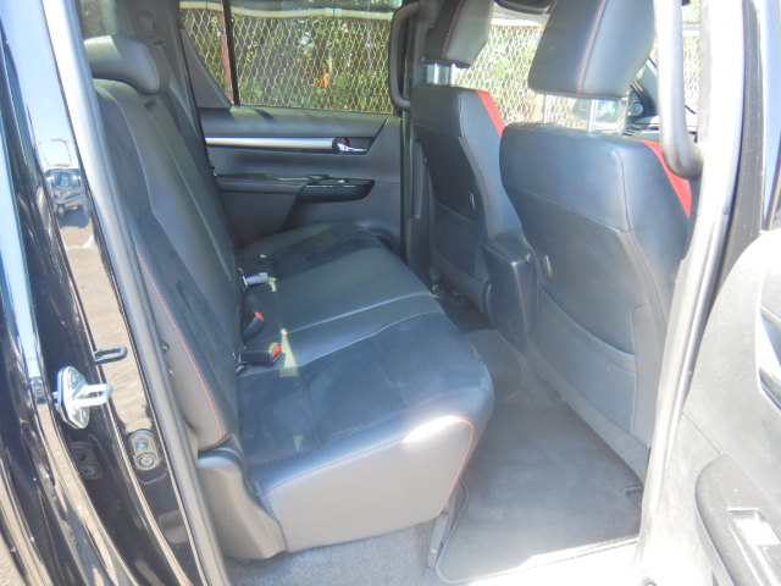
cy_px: 293
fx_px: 541
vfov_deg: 56.8
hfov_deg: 71.6
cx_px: 390
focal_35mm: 24
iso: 125
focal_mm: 4.3
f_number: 2.8
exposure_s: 1/30
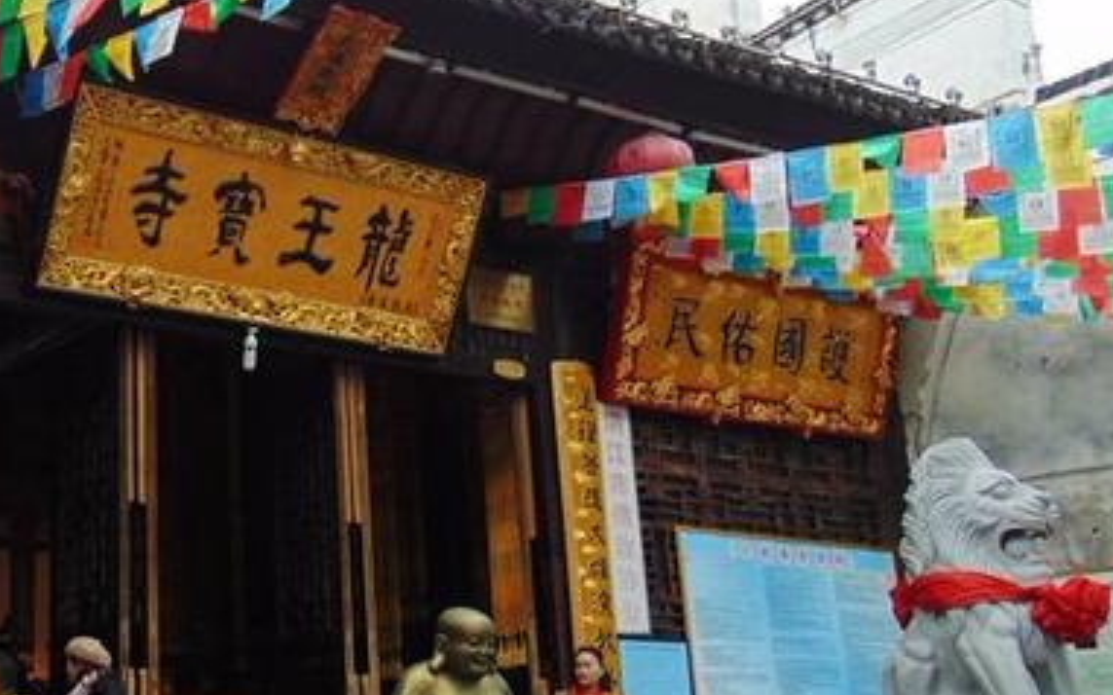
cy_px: 348
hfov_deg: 37.9
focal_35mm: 50
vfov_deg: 25.8
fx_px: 1516
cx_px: 133
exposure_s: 1/40
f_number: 3
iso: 80
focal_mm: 4.5
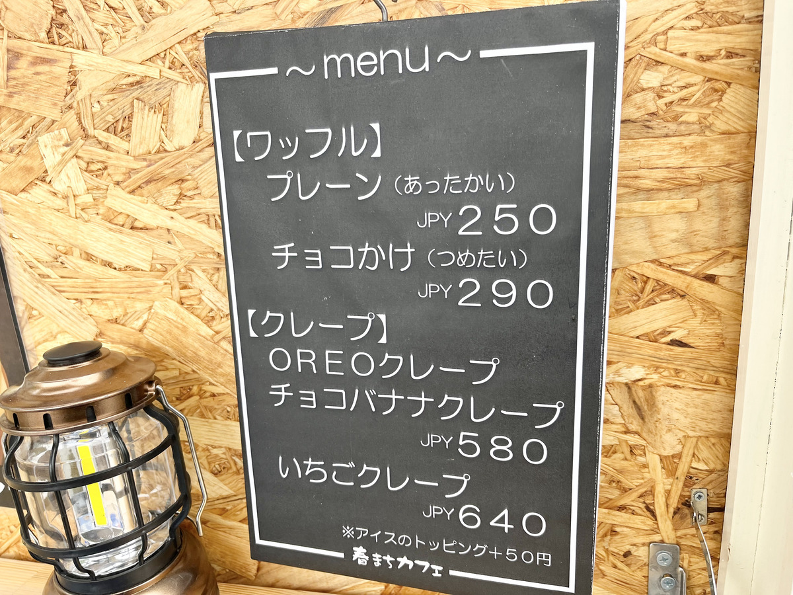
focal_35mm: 26
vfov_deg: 53.1
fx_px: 596
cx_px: 396
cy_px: 298
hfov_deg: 67.3
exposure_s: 1/254
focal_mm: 5.1
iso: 40
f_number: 1.6
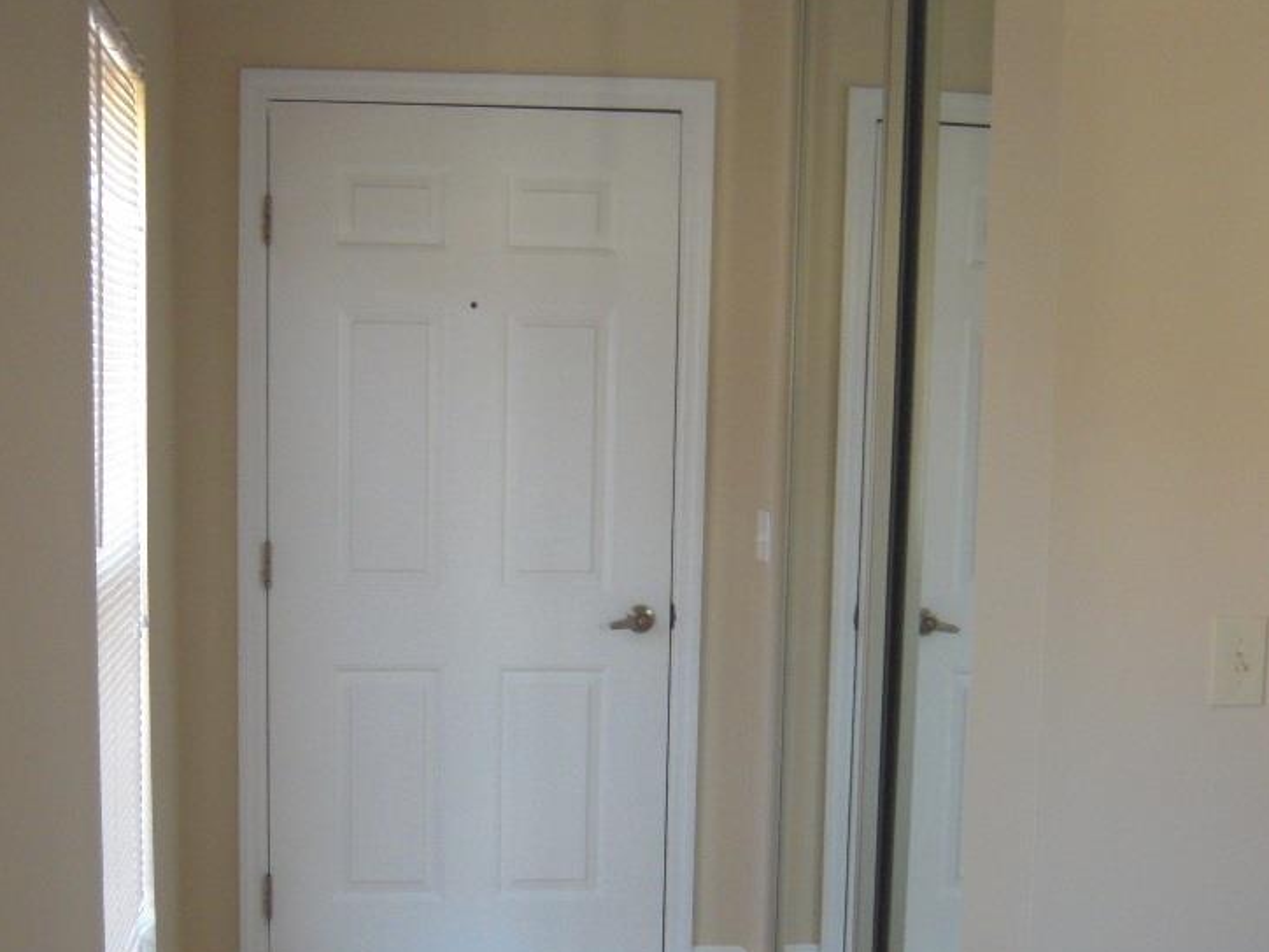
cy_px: 666
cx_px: 585
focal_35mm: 58
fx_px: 2126
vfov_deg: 25.0
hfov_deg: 33.2
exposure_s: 1/50
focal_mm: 7.3
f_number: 3.2
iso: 400
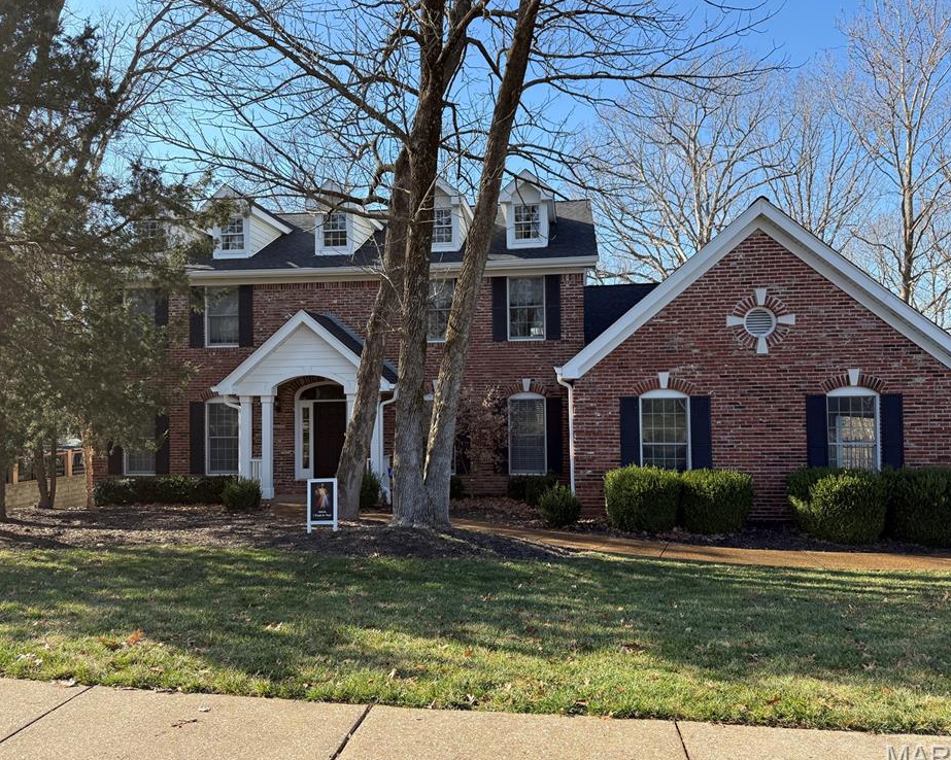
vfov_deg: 54.9
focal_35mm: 26
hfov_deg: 66.0
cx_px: 461
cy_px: 382
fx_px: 732
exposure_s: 1/1585
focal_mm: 6.76
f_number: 1.78
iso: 100
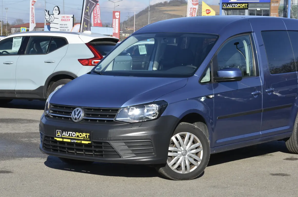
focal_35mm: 100
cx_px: 168
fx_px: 826
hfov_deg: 20.4
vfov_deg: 13.6
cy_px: 83
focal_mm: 50
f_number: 8
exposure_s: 1/250
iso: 110
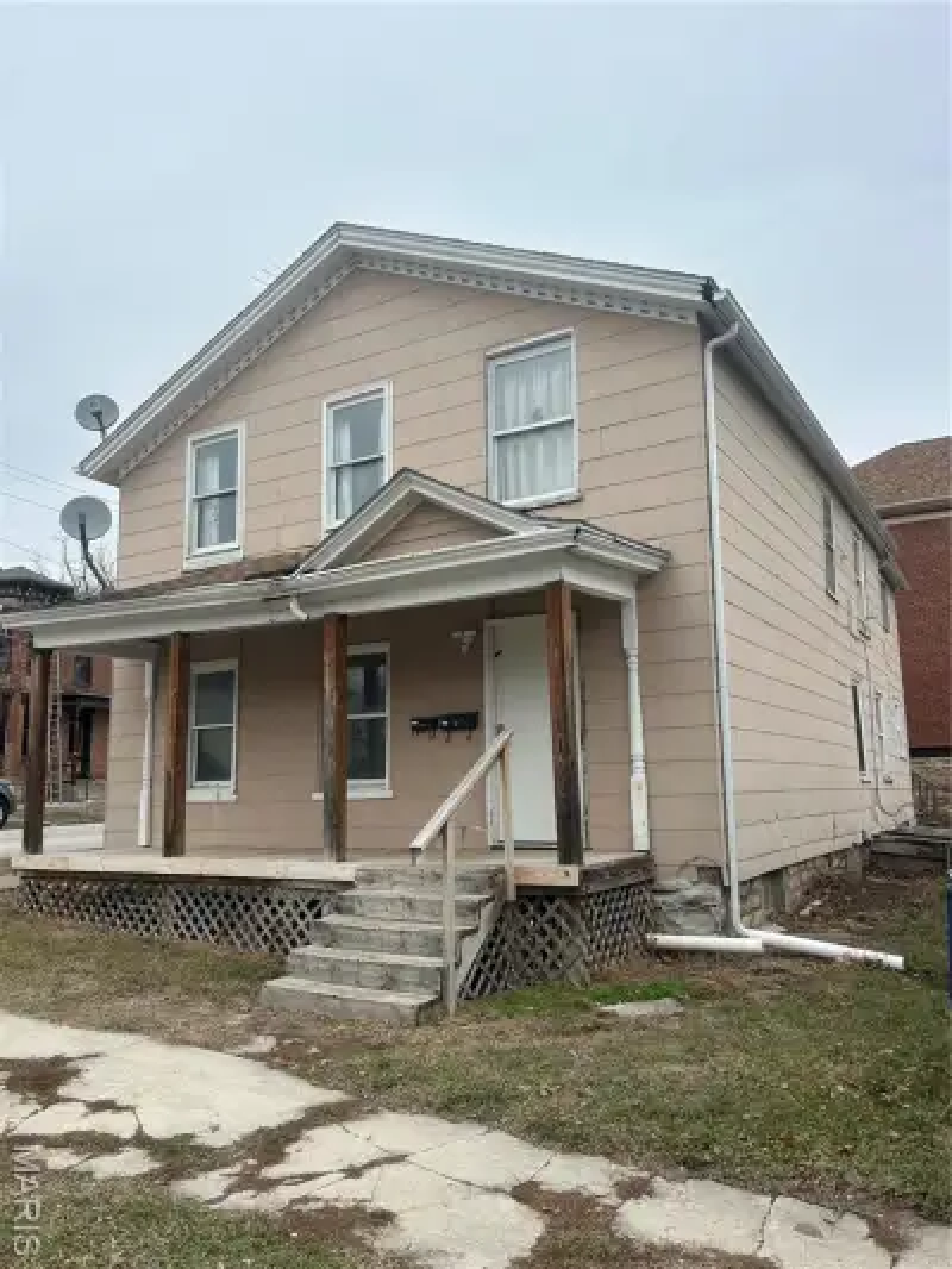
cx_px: 476
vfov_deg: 67.3
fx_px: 953
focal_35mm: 26
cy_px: 634
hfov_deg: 53.1
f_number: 1.5
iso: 50
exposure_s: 1/1934
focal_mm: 5.7
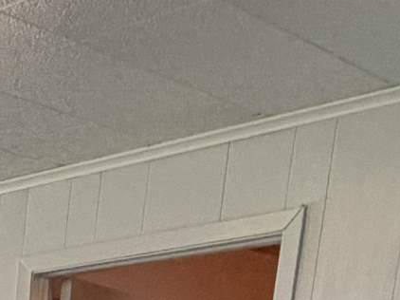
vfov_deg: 10.7
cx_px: -356
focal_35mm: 102
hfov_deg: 15.9
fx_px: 1178
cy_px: 866
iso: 250
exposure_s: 1/120
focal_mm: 2.22
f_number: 2.2
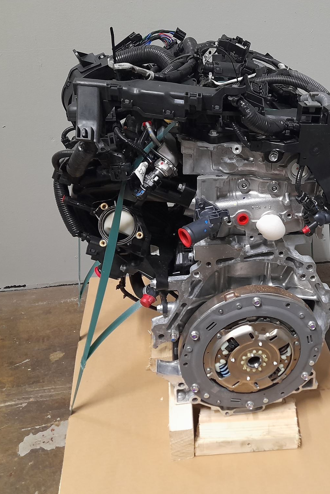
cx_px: 257
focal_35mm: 35
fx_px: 481
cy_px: 247
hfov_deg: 36.7
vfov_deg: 54.4
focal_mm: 4.6
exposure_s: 1/50
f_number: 2
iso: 320
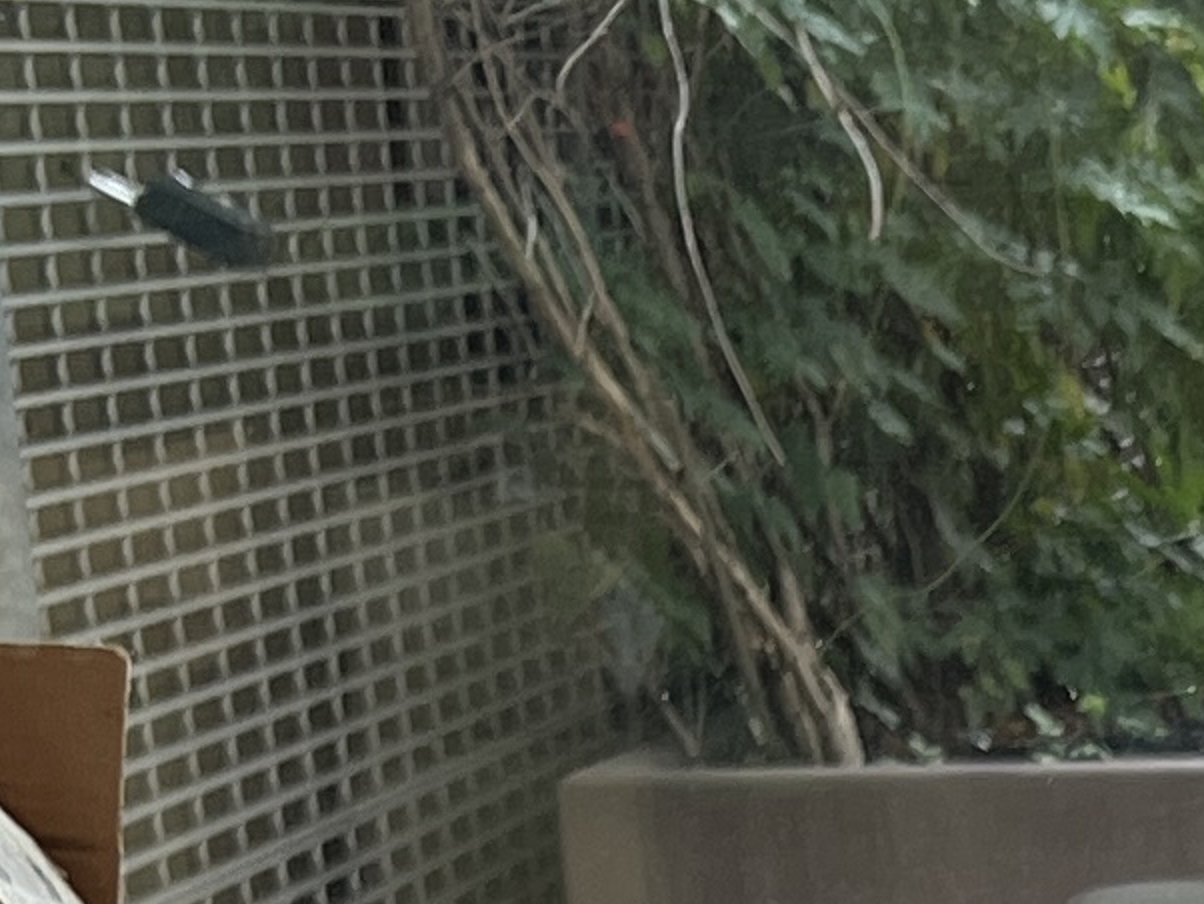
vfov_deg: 7.8
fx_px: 6054
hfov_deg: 10.9
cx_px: 1820
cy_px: 2304
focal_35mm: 174
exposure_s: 1/122
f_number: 1.6
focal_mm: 5.1
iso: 40
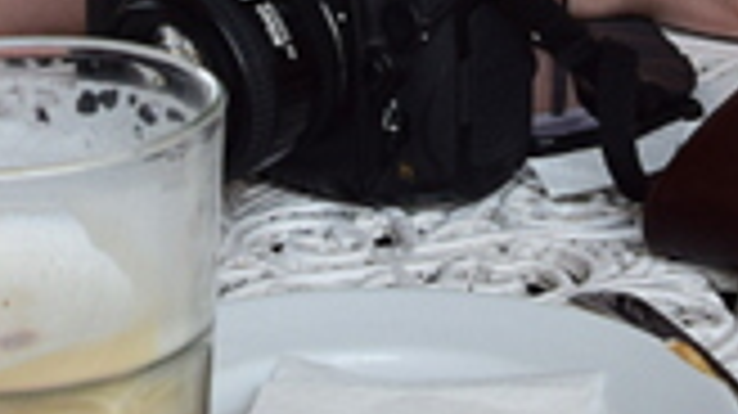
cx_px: 382
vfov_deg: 8.4
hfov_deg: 15.6
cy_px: -364
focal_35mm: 138
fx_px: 2699
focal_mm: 18
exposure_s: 1/125
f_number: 9
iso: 400
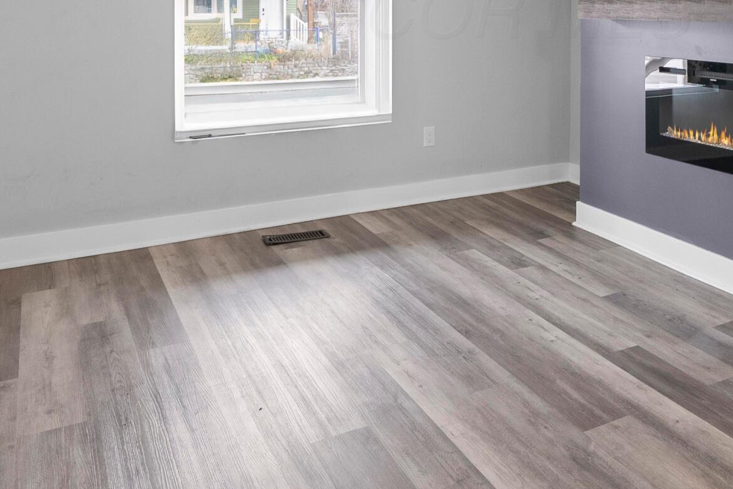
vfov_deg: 34.0
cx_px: 504
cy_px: 11
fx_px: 733
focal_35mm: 36
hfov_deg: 51.8
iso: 800
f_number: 9
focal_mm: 14
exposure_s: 1/2
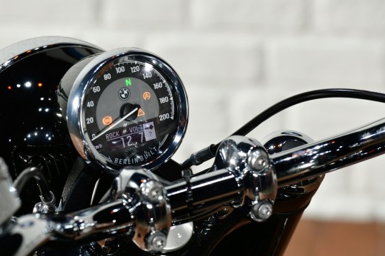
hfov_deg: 6.9
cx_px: 129
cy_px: 157
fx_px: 3175
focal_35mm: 297
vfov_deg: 4.6
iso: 200
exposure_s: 1/100
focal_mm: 200
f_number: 7.1
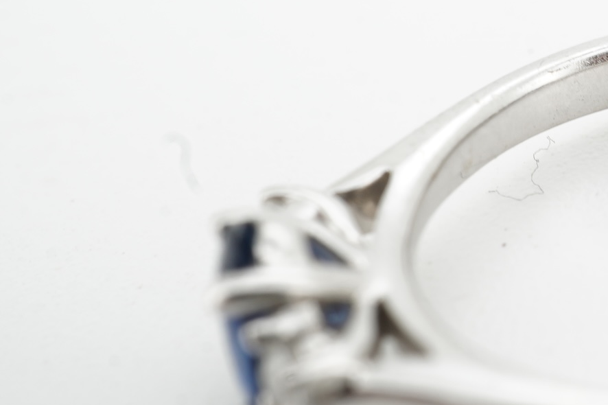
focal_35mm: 100
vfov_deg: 13.6
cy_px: 46
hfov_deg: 19.6
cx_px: 664
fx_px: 1688
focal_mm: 30
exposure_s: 1/80
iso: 200
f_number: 22
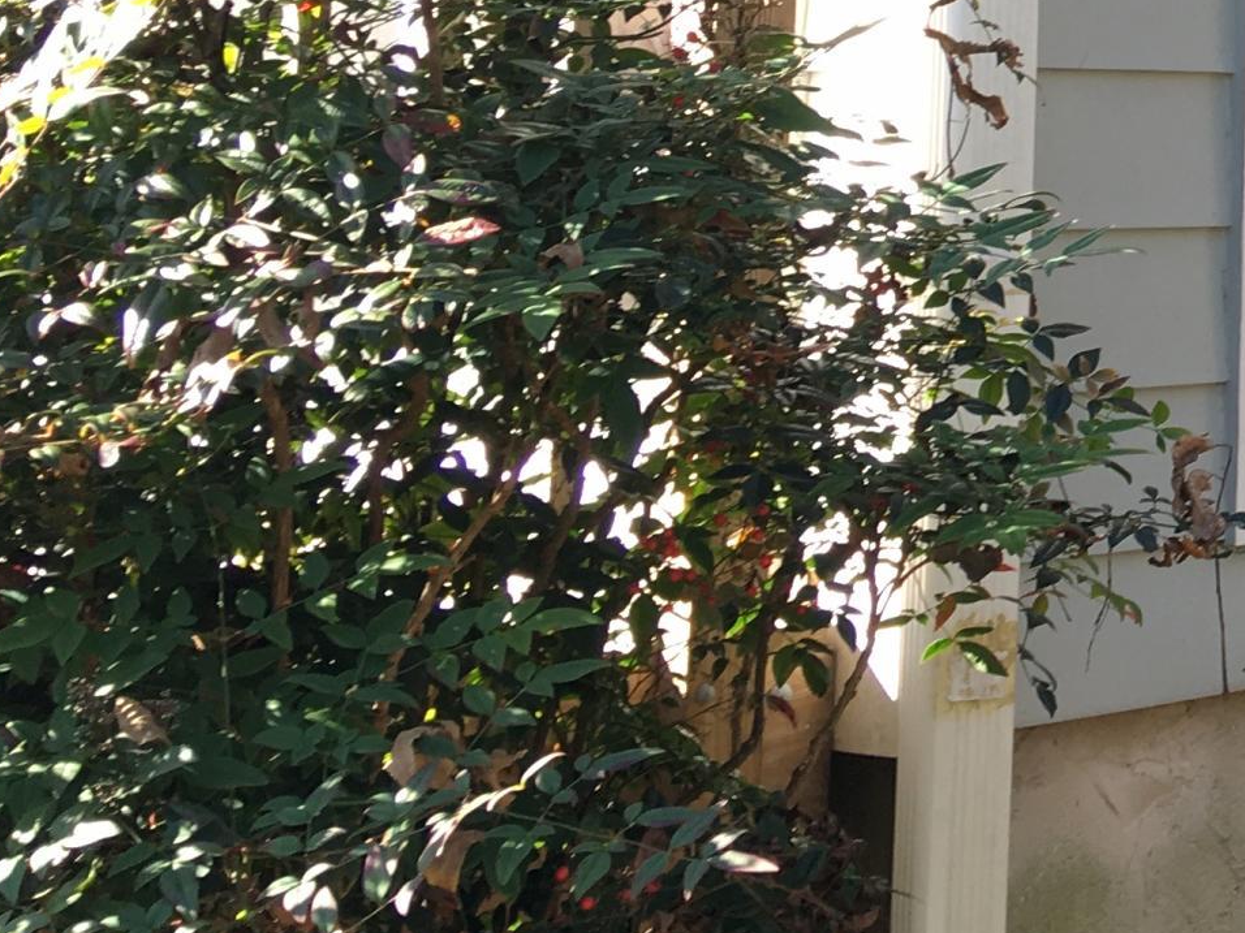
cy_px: -83
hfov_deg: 18.9
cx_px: 1875
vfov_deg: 15.8
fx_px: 3273
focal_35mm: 91
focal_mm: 4.15
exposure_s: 1/126
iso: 25
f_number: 2.2
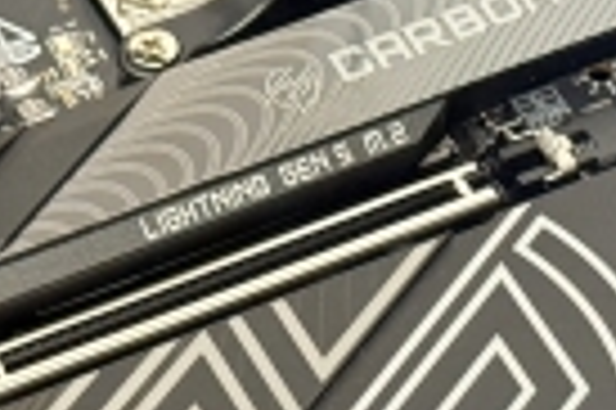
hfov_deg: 8.4
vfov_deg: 5.6
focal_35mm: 245
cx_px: 364
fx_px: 4187
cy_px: 277
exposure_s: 1/44
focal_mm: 6.76
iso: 250
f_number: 1.78
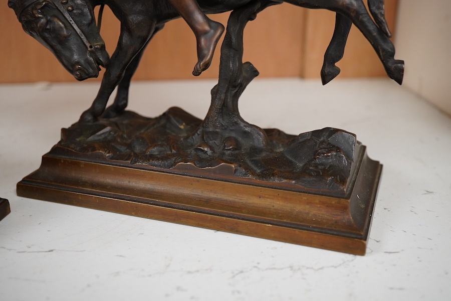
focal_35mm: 45
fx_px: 564
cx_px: 226
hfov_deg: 43.6
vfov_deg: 29.9
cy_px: 150
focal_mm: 30
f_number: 7.1
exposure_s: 1/125
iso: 1250
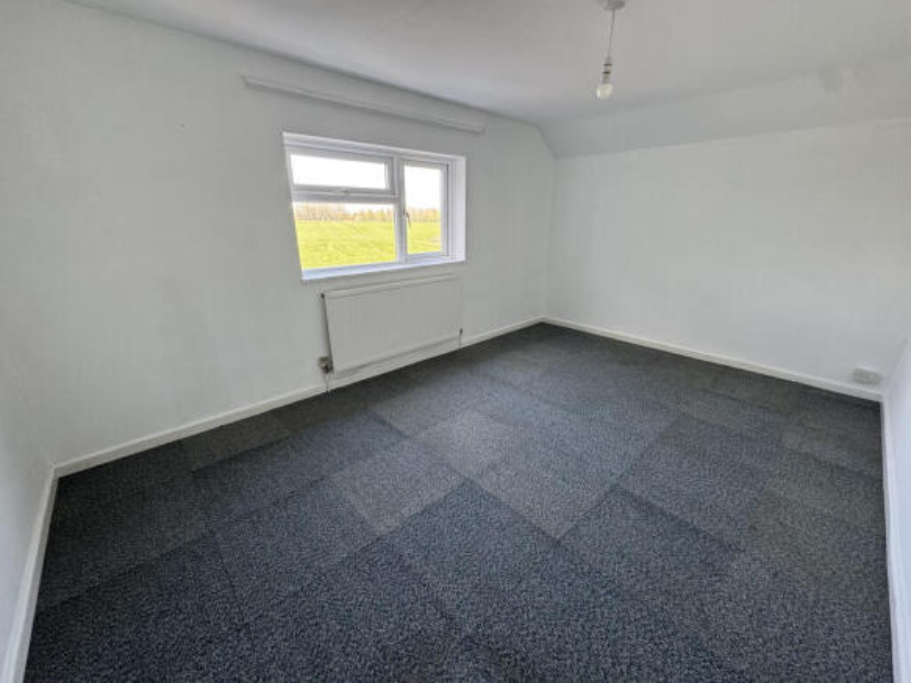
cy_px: 342
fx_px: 368
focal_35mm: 14
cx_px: 456
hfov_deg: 102.1
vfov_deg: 85.7
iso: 200
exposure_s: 1/99
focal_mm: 2.22
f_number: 2.2
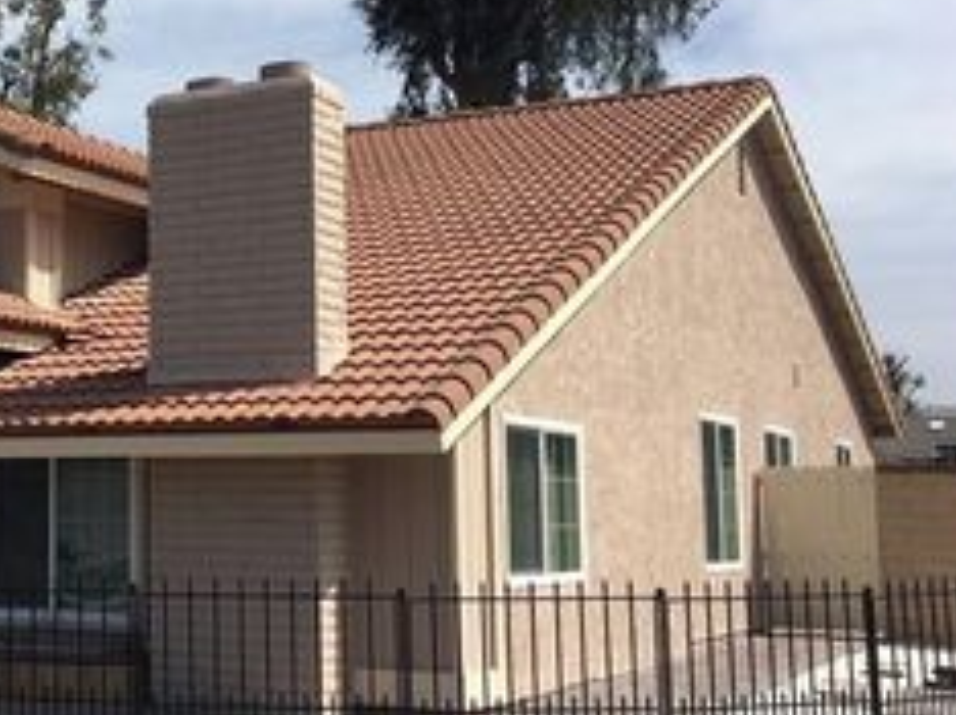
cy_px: 308
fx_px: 1711
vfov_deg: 23.6
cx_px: 12
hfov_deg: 29.3
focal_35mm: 62
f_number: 2.2
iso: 25
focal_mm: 4.15
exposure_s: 1/2262
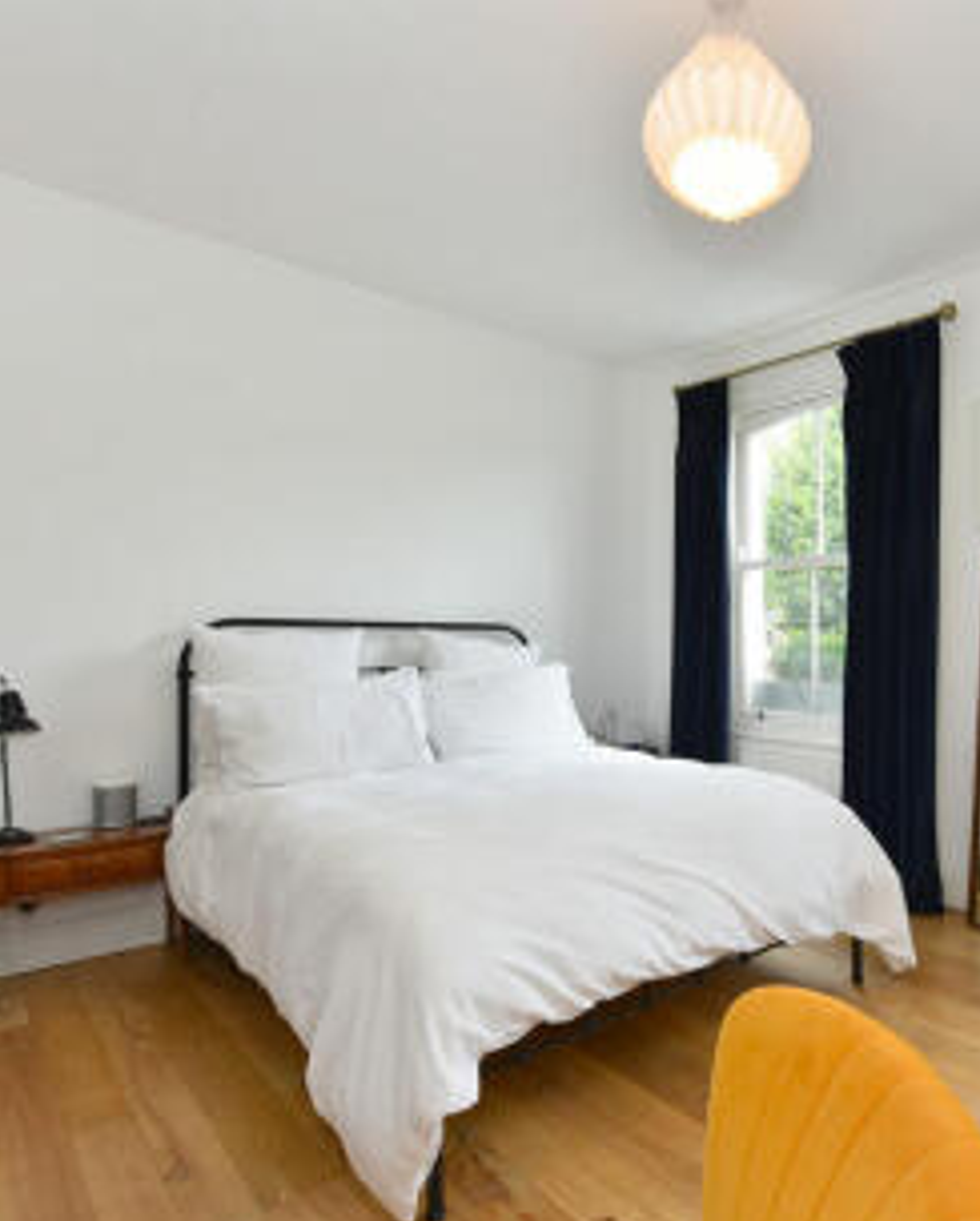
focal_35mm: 22
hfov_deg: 59.1
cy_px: 629
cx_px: 759
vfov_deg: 75.0
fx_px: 796
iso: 200
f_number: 8
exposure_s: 1/20
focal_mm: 15
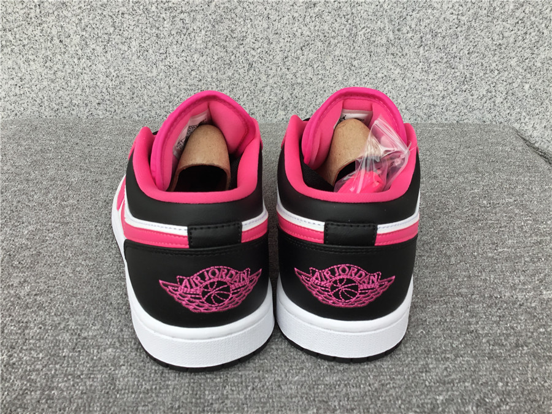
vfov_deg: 45.4
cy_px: 207
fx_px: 494
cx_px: 276
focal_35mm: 31
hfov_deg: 58.4
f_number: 2.4
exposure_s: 1/208
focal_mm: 3.3
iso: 25
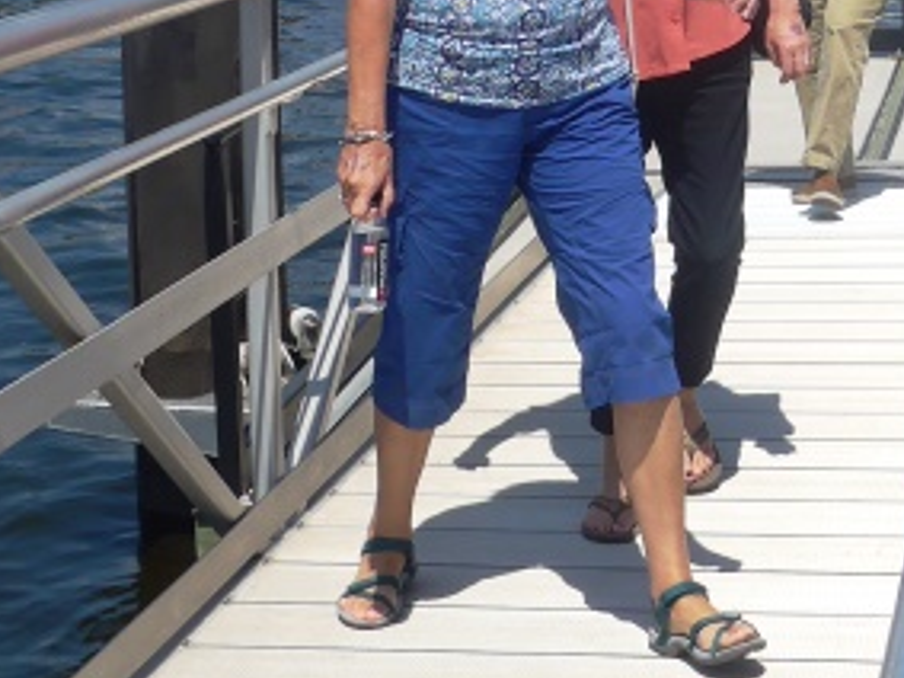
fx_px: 2741
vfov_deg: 13.8
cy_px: -90
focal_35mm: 105
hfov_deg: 18.5
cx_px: 792
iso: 80
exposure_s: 1/2000
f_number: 3.2
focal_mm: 6
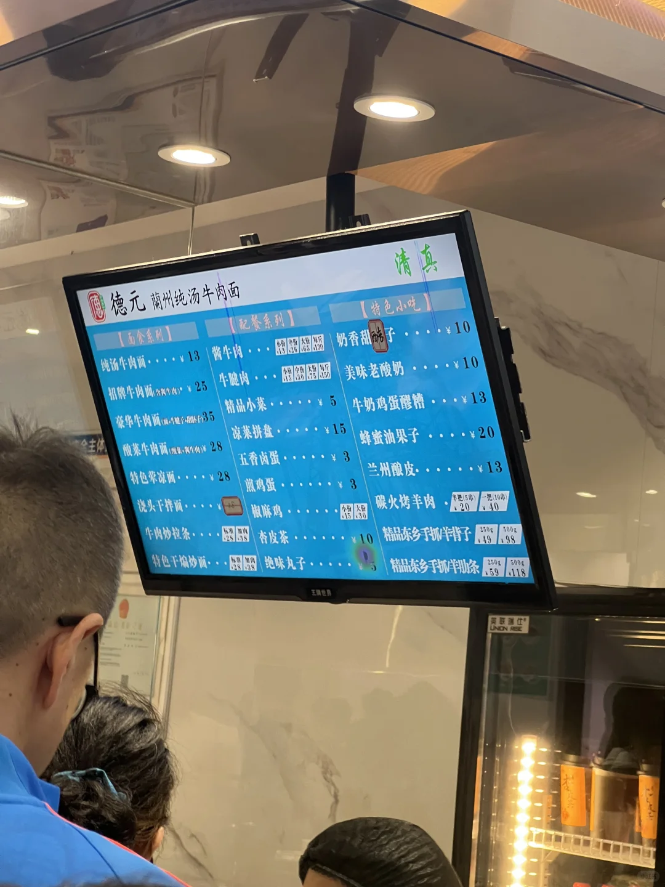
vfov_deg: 25.3
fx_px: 1972
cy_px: 444
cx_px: 332
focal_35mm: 77
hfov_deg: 19.1
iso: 250
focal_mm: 9
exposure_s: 1/50
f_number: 2.8
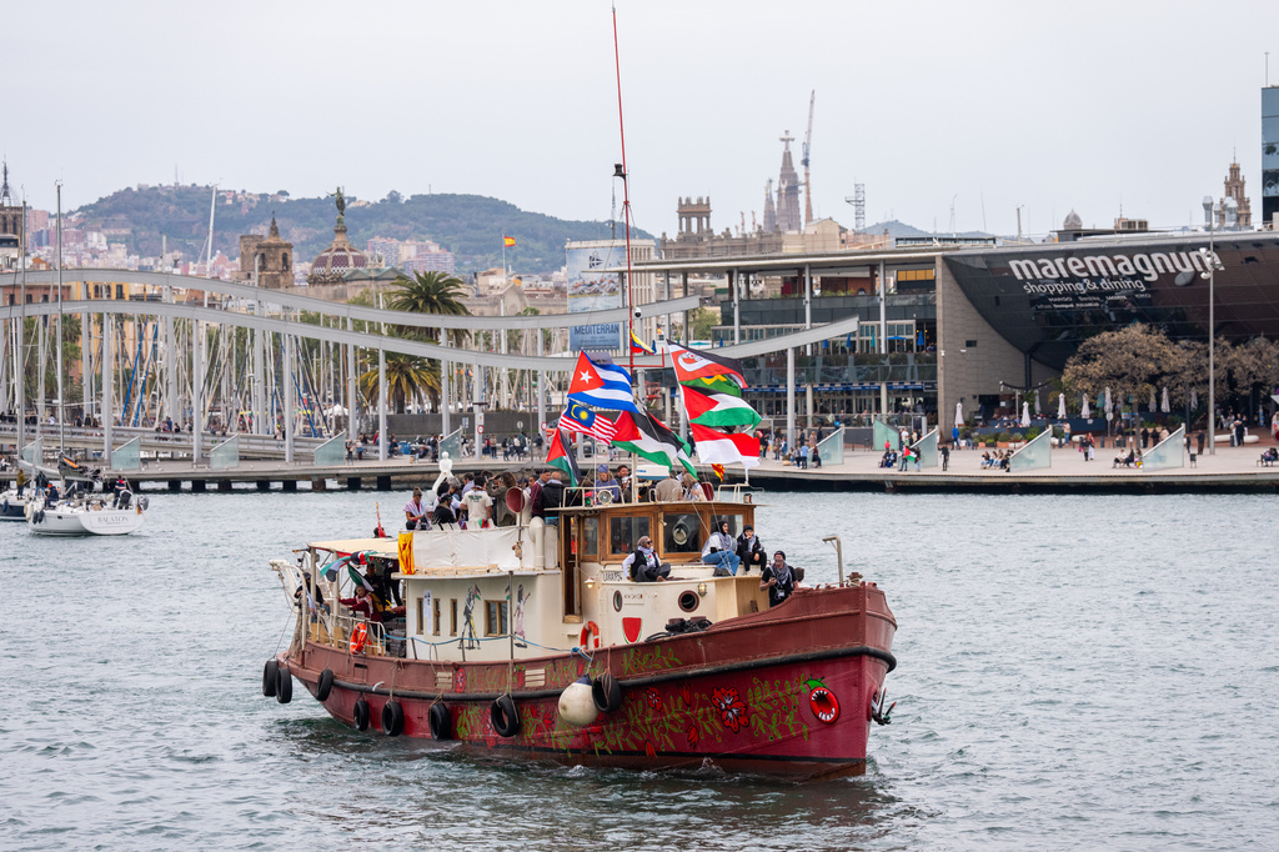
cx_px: 640
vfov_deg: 10.2
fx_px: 4794
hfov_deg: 15.2
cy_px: 426
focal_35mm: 135
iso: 500
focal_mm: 135
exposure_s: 1/2000
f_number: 4
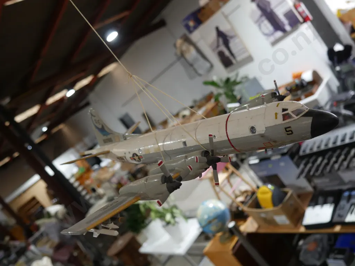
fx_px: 328
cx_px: 178
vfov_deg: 44.2
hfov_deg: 56.8
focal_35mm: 32
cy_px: 133
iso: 320
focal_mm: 16
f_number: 3.6
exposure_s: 1/60
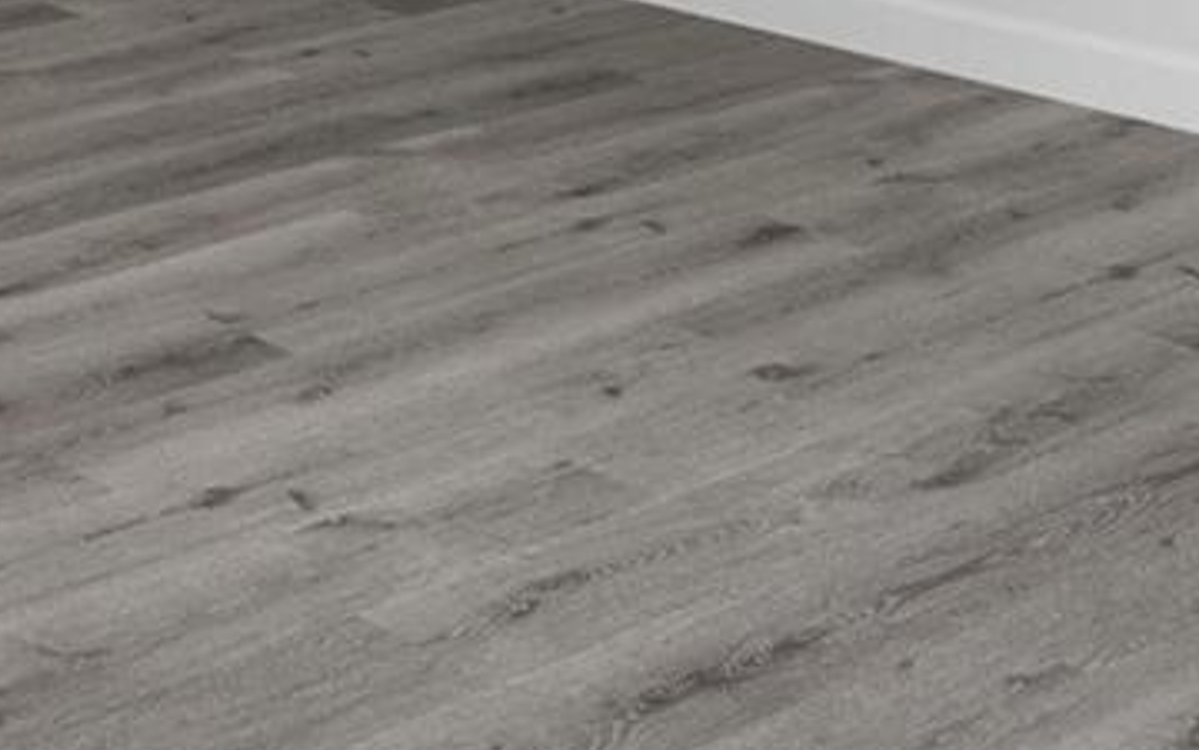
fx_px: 2516
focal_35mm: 77
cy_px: -623
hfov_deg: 25.9
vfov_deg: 14.7
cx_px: 107
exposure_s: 1/2.5
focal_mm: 17
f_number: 8
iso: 320
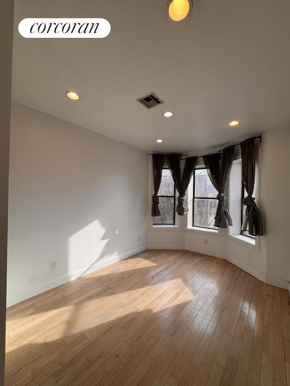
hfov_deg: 85.7
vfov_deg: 102.1
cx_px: 145
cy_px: 193
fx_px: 156
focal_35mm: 14
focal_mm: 2.22
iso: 40
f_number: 2.2
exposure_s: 1/236
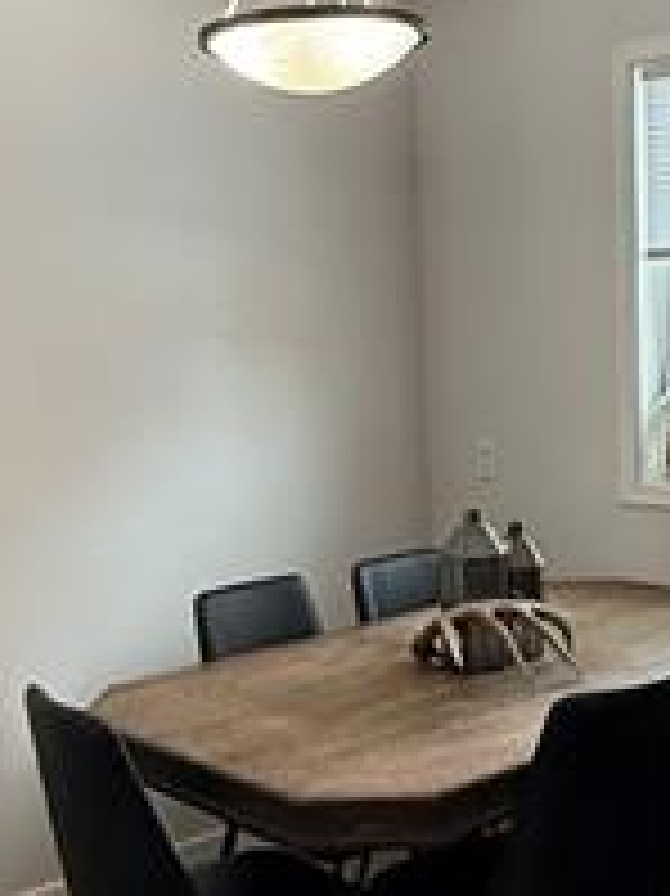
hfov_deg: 27.0
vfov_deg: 35.5
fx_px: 1395
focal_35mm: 54
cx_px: 360
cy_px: 482
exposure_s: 1/120
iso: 400
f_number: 2.2
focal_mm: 2.22
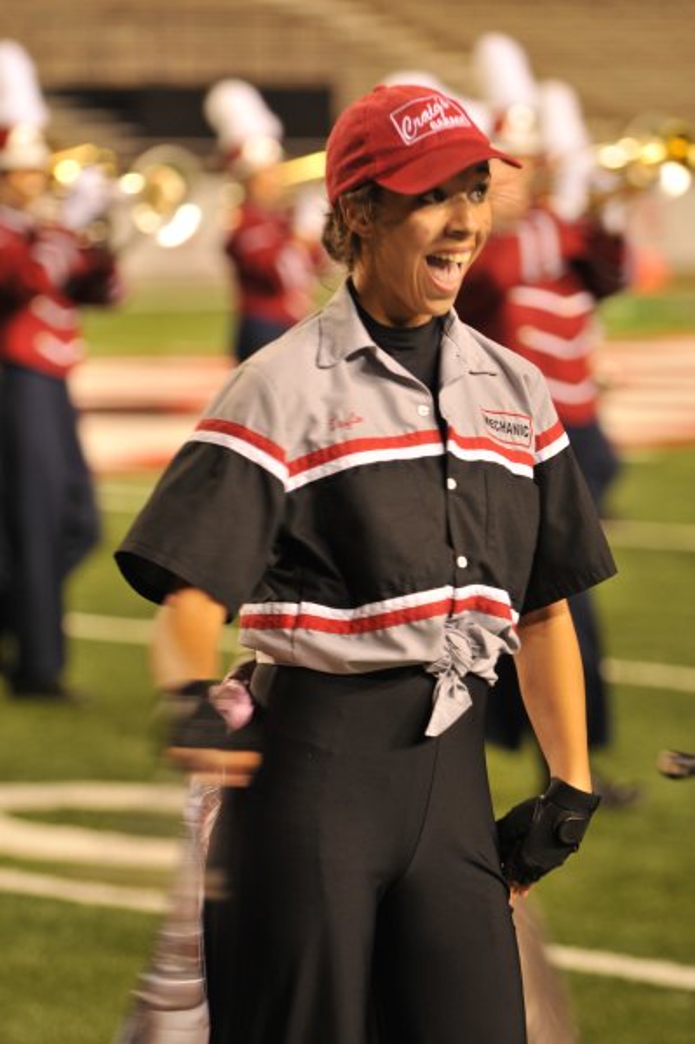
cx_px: 348
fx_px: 5656
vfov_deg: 10.6
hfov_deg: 7.0
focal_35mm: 195
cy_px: 522
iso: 320
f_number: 2.8
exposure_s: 1/60
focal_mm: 130
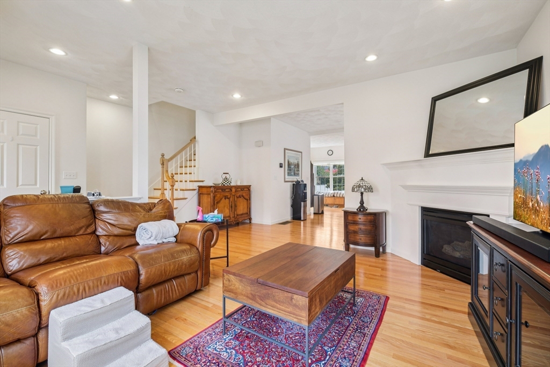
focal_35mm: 15
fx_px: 229
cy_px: 184
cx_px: 275
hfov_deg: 100.4
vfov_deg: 77.3
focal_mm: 10
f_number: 5.6
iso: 400
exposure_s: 1/15
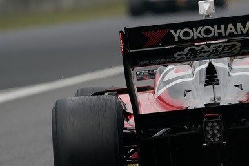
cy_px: 96
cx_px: 186
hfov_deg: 2.1
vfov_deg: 1.4
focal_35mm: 977
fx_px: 6754
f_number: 6.3
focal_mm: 524
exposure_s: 1/500
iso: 200
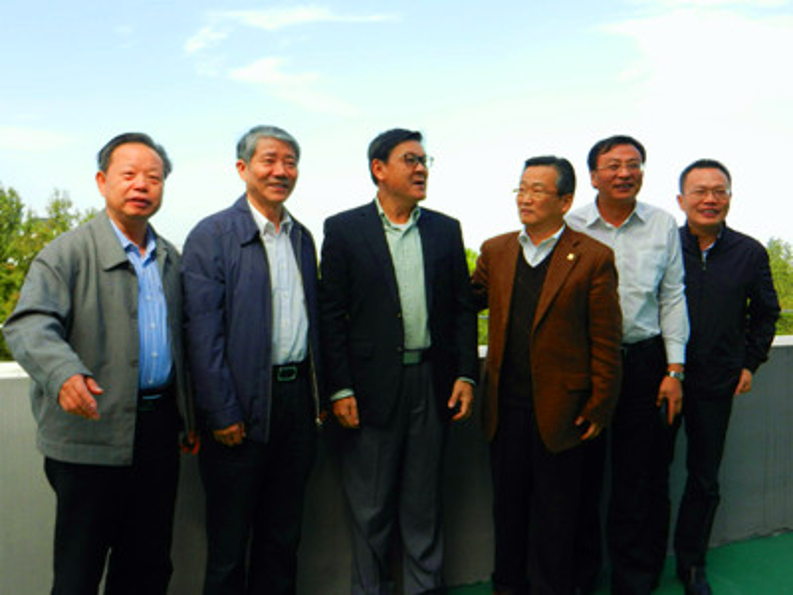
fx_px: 756
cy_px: 298
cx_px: 396
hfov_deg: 55.4
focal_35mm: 33
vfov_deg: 42.9
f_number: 3.8
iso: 160
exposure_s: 1/640
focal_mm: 5.9
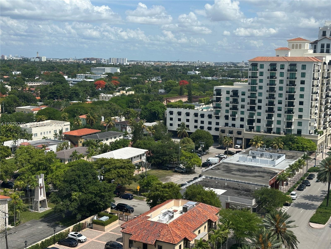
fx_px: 459
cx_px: 166
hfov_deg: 39.7
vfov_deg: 30.3
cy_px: 124
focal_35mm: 48
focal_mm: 6.86
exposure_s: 1/5000
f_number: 1.78
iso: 64
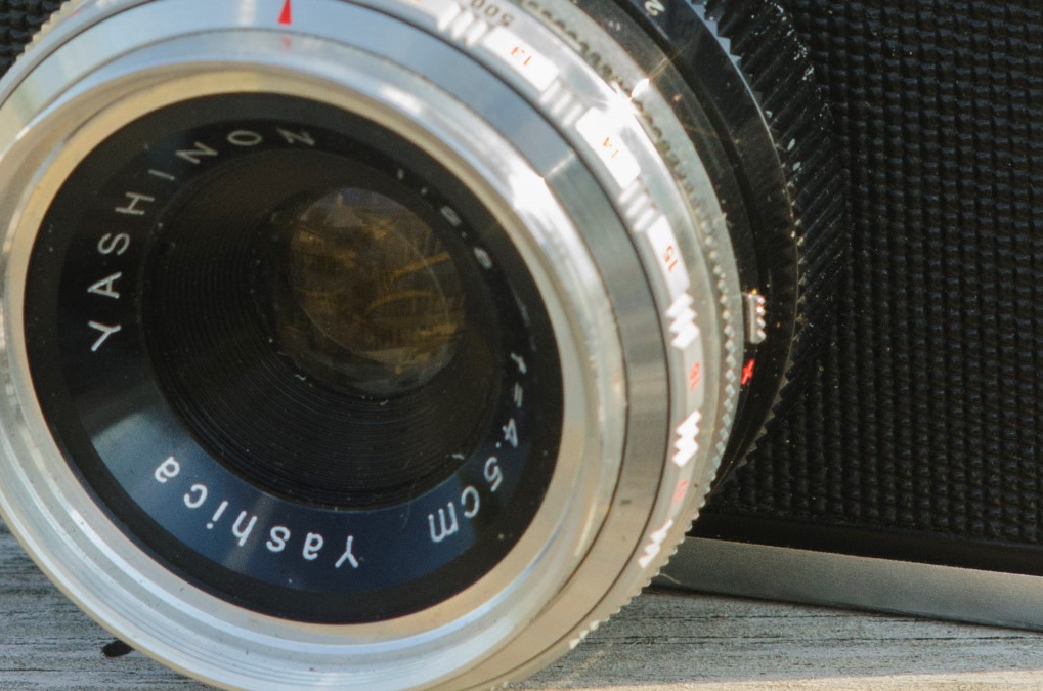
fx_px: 10856
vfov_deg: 3.6
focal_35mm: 375
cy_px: -45
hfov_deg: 5.5
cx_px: 427
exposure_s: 1/125
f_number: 5.6
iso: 400
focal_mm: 85
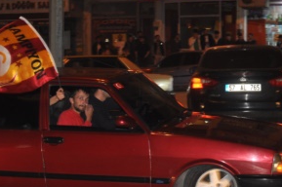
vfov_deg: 14.7
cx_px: 174
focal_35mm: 93
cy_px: 72
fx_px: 728
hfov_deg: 21.9
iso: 400
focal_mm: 28
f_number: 4
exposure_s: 1/60
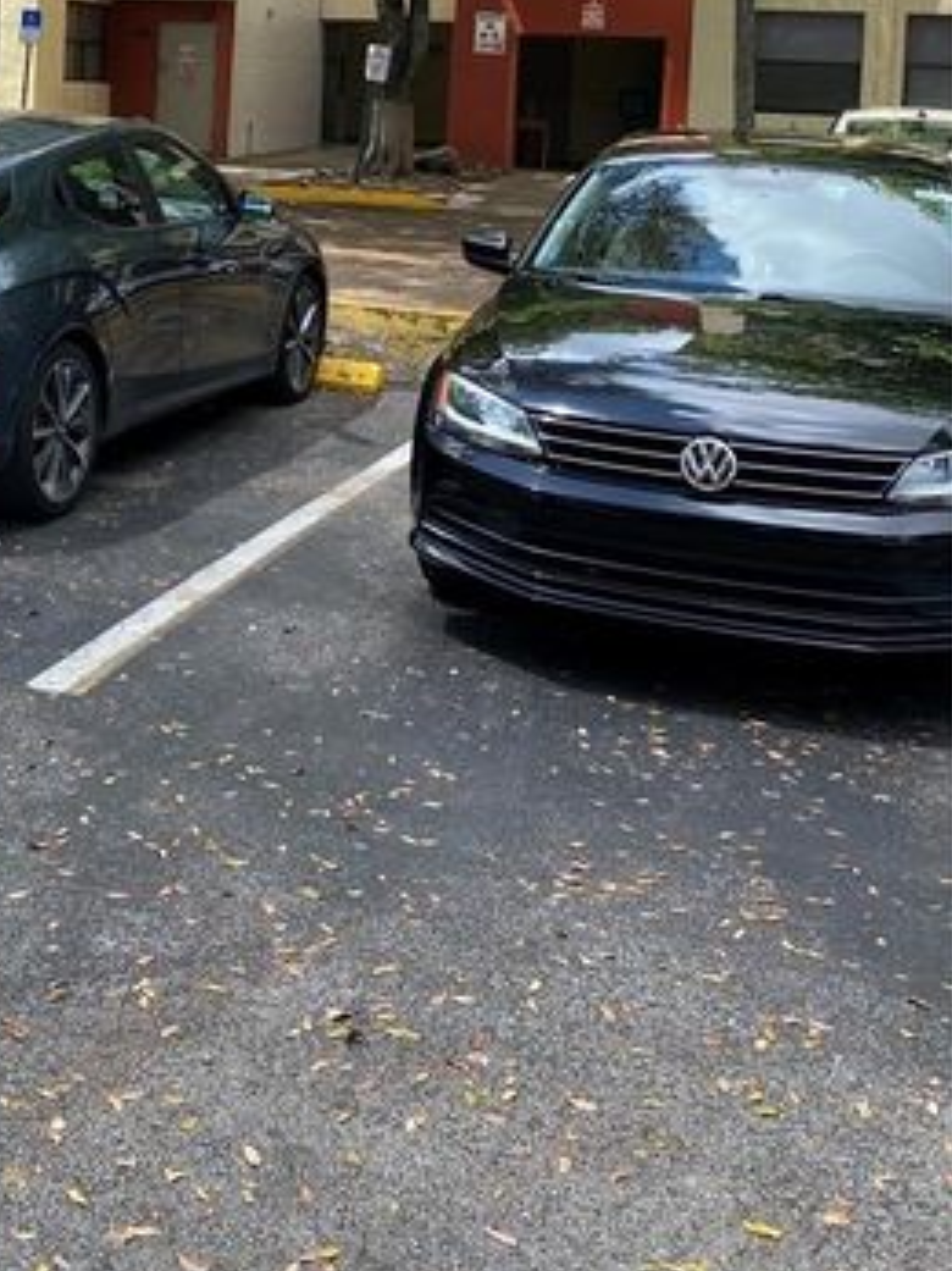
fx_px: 1835
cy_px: 159
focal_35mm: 50
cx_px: 40
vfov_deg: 36.2
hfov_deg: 27.7
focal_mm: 4.25
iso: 32
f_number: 1.8
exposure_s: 1/1182
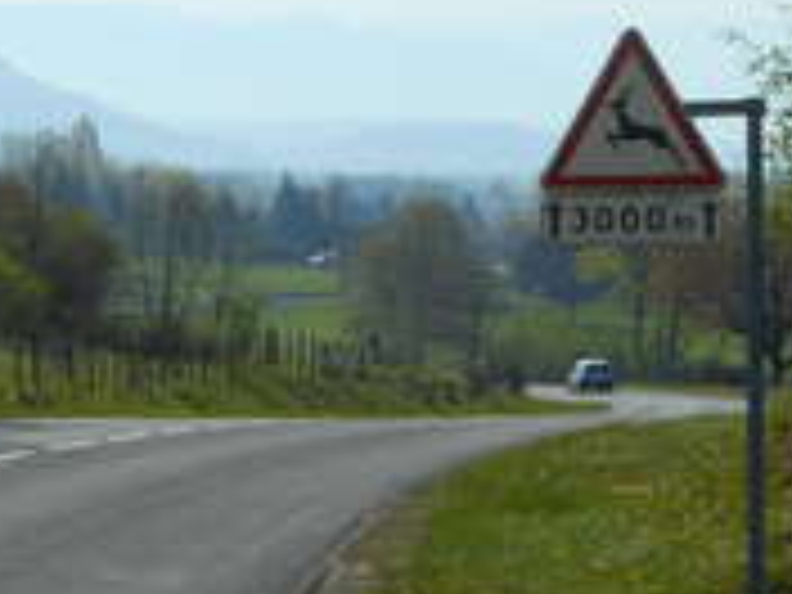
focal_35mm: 228
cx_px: 54
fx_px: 5217
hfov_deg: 8.6
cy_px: 45
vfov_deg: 6.5
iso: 80
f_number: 5.3
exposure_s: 1/640
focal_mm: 12
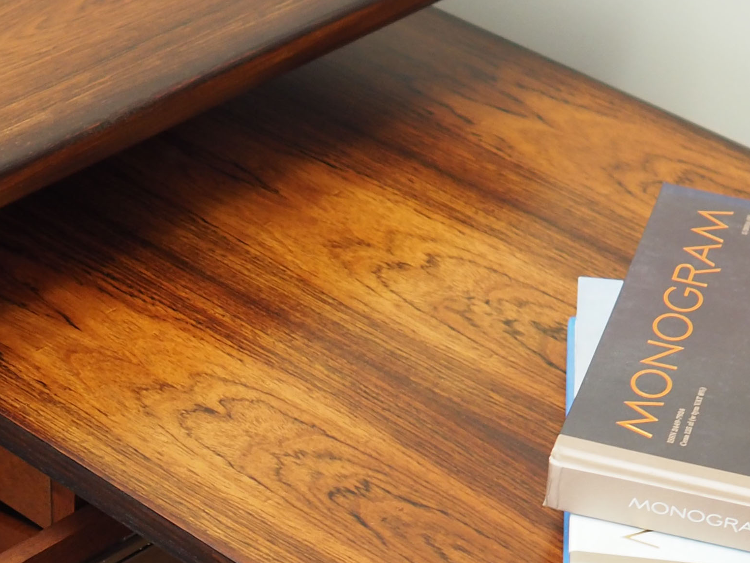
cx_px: 165
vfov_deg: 12.8
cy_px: 801
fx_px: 2405
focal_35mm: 111
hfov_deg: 17.6
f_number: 2.2
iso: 400
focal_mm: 17
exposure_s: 1/25
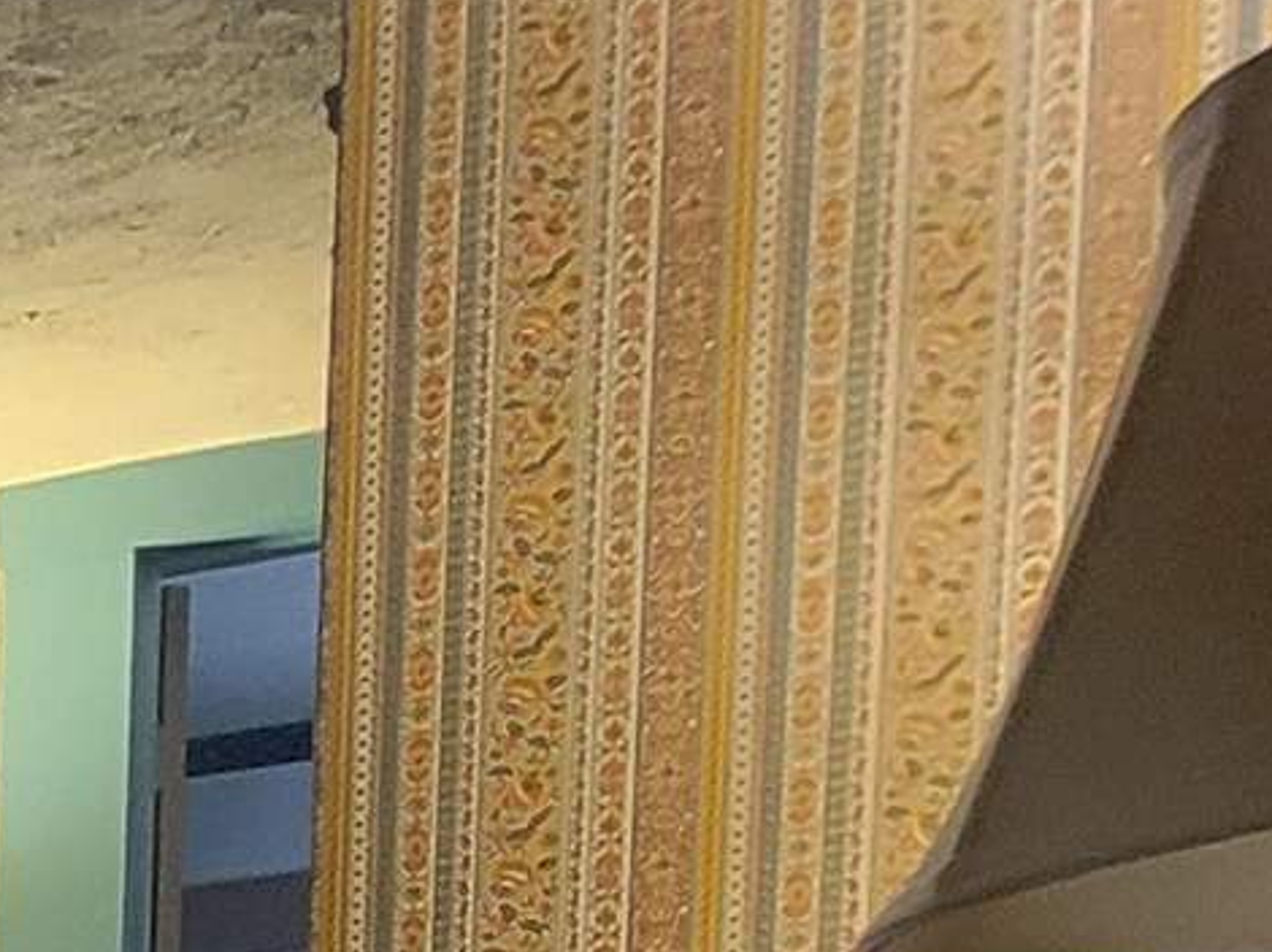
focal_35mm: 85
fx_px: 3122
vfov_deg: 14.5
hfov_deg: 14.4
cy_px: 1888
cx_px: -1832
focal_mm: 2.2
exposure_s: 1/30
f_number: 2.2
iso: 400
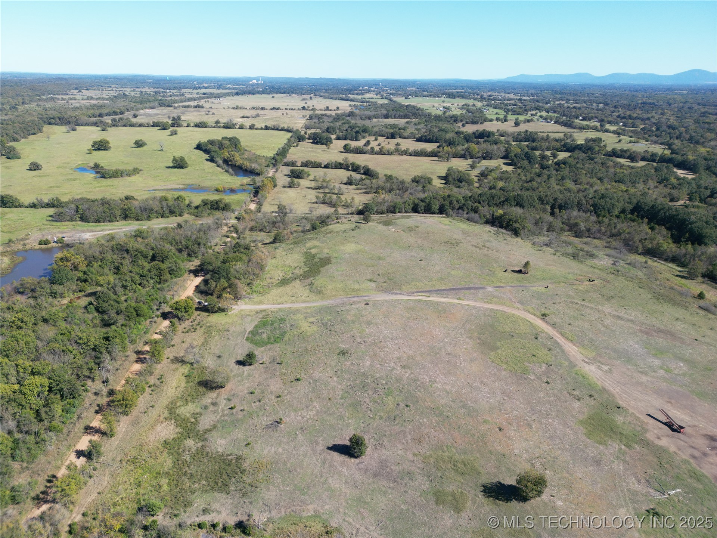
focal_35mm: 24
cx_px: 358
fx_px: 497
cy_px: 269
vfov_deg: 56.8
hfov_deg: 71.6
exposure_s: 1/2000
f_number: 1.7
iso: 150
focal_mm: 6.72
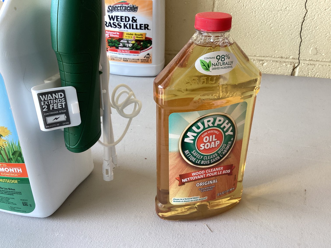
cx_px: 166
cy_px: 124
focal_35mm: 31
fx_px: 296
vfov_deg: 45.4
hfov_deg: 58.3
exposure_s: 1/120
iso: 50
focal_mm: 3.3
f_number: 2.4
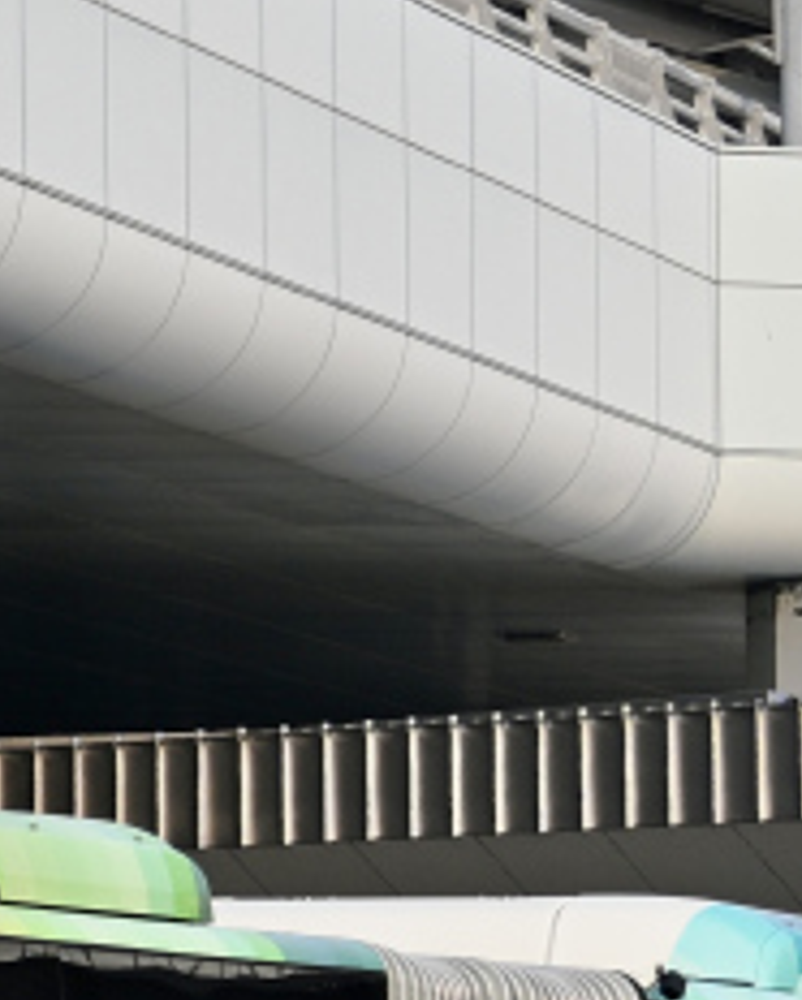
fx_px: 11675
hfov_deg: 3.9
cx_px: -893
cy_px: 1002
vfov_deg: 4.9
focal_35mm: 394
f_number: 4.5
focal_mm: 50
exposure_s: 1/640
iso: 125
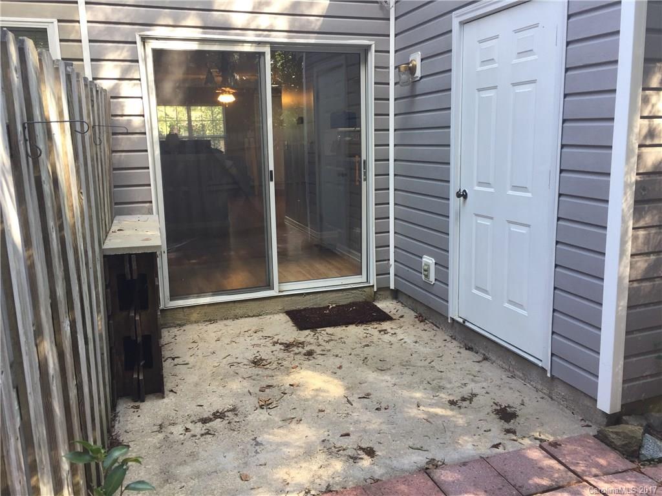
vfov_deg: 48.2
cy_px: 248
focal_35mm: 29
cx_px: 331
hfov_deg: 61.7
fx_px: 555
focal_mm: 4.15
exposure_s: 1/60
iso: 40
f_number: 2.2
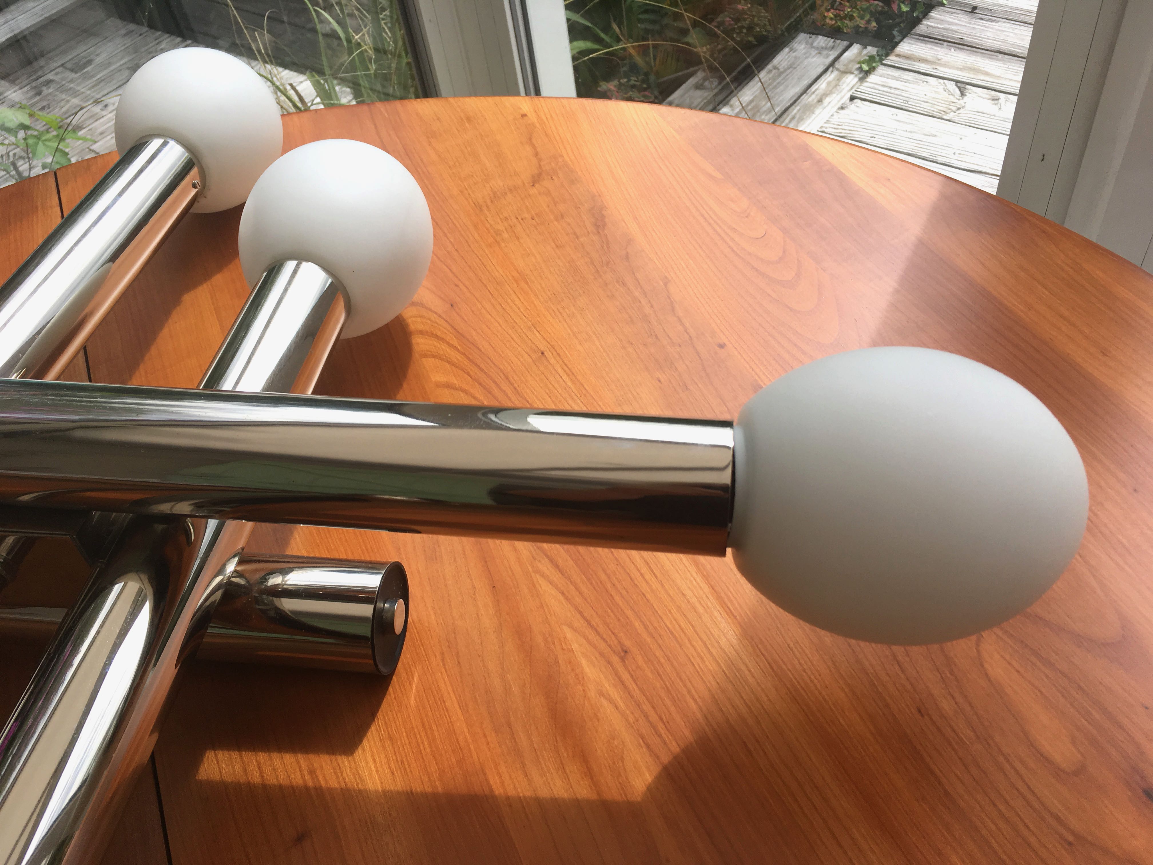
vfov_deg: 48.2
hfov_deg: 61.7
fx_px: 966
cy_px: 432
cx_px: 576
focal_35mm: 29
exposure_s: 1/1166
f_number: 2.2
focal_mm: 4.15
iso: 25
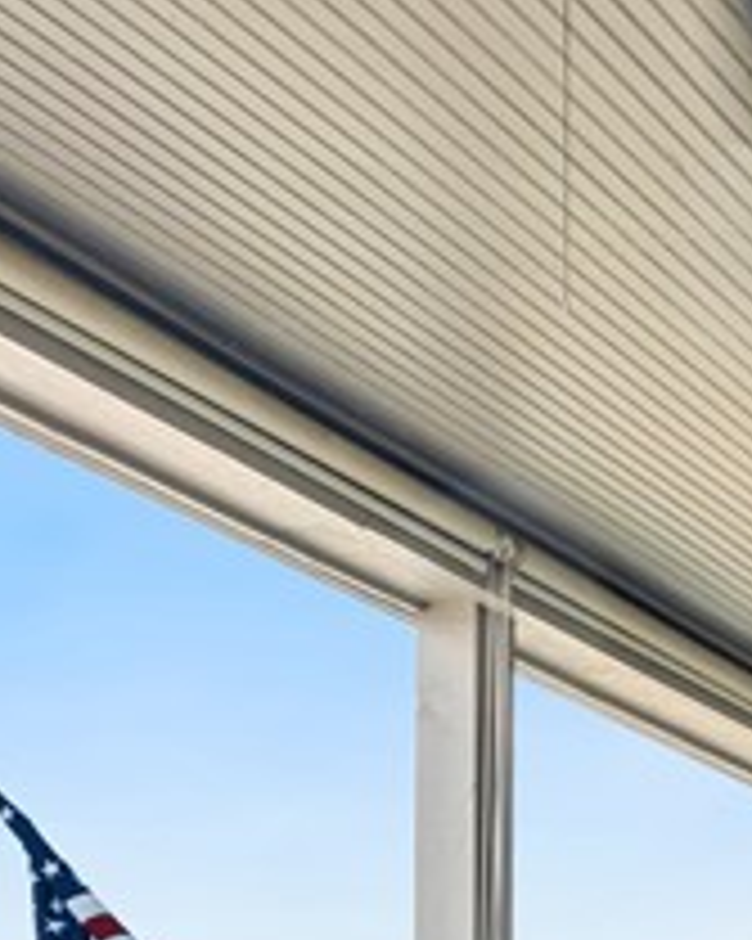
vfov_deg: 20.8
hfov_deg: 18.0
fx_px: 2239
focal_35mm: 80
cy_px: 1331
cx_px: 923
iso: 250
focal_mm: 11
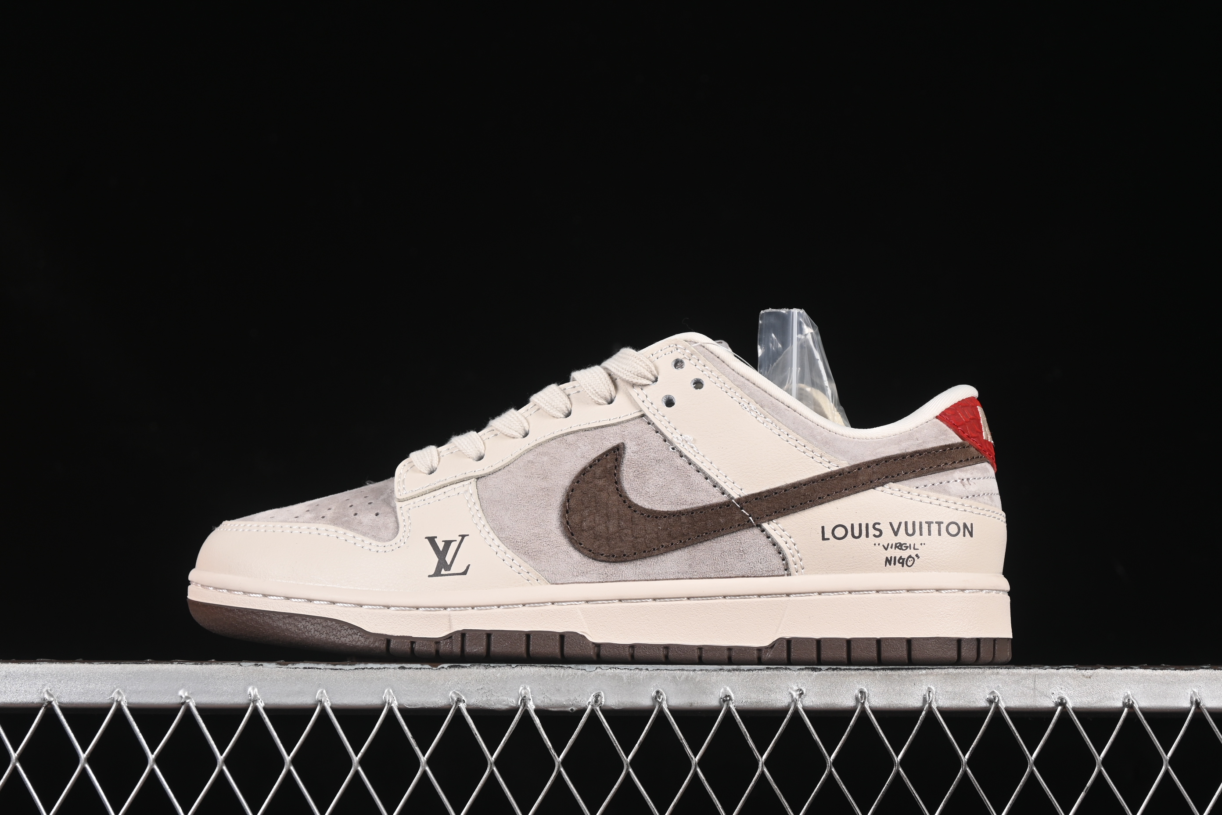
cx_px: 611
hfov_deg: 27.0
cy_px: 408
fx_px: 2546
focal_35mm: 75
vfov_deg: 18.2
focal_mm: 50
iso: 160
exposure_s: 1/80
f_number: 7.1
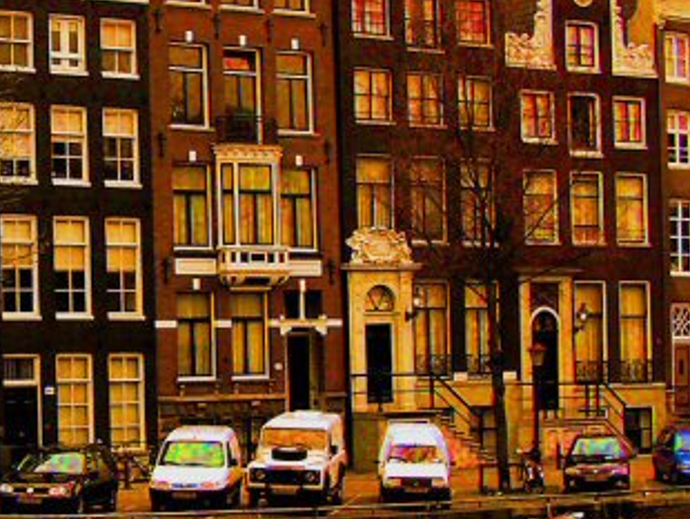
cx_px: 42
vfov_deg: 15.1
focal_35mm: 98
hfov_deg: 19.6
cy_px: 270
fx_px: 1955
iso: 100
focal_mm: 5.8
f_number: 2.8
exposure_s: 1/69.6
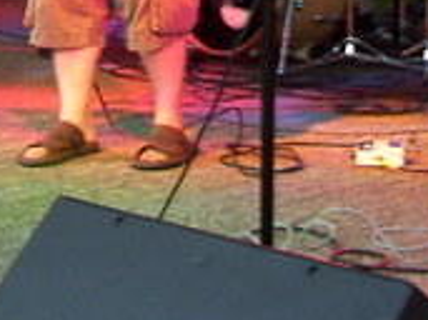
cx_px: 183
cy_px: -172
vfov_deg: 10.6
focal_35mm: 135
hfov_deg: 14.6
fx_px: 1668
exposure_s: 1/8
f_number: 2.7
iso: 160
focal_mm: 6
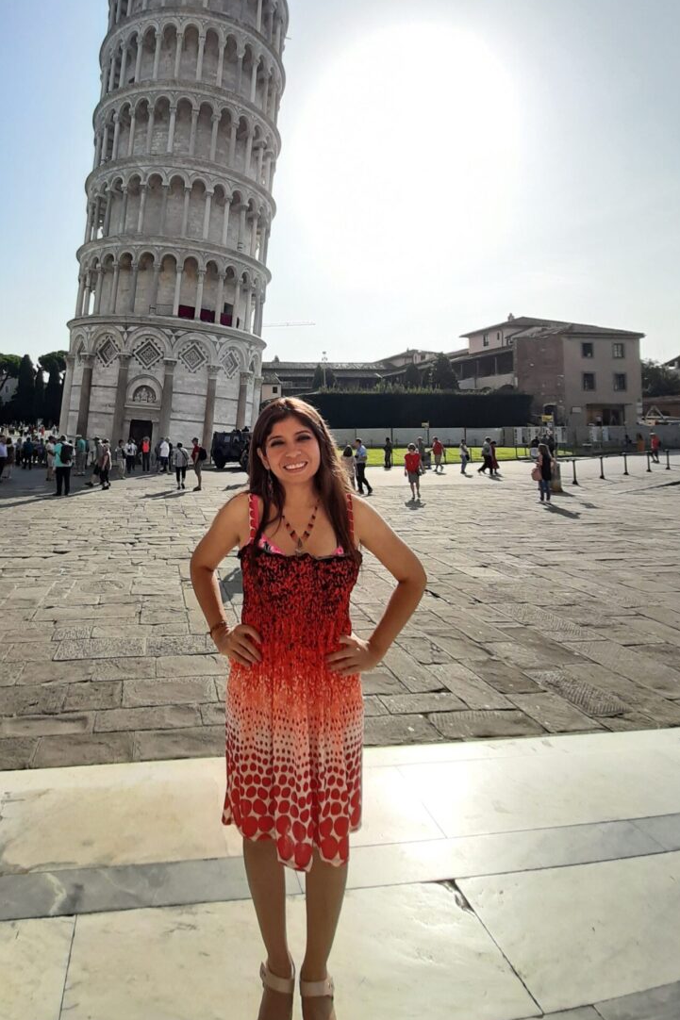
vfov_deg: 88.6
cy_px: 395
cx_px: 222
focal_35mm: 18
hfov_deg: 65.4
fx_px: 510
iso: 40
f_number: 2.2
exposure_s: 1/735
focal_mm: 1.42
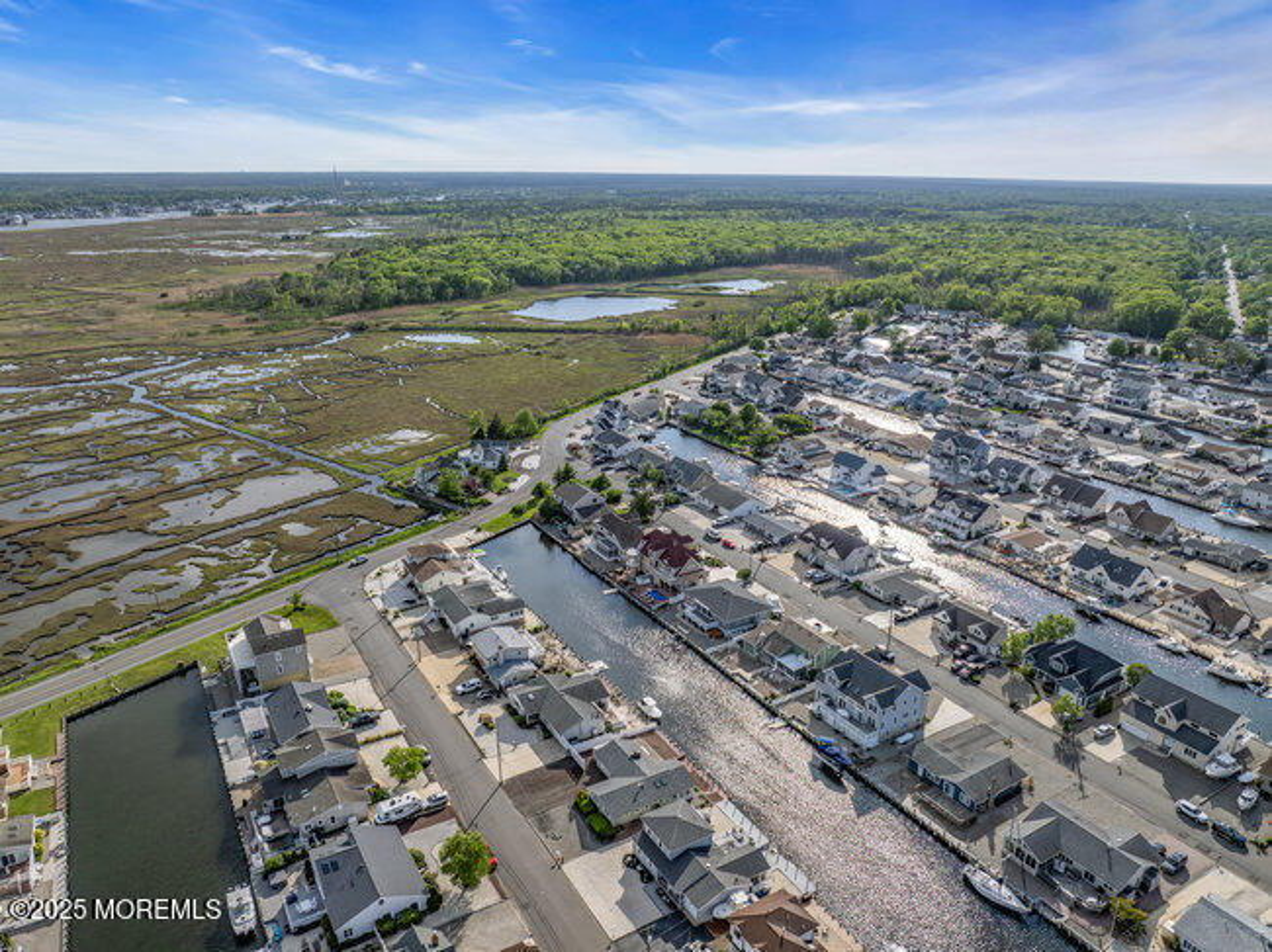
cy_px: 476
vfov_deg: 56.8
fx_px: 882
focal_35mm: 24
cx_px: 636
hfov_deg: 71.6
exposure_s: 1/6400
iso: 190
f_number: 2.8
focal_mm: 12.29
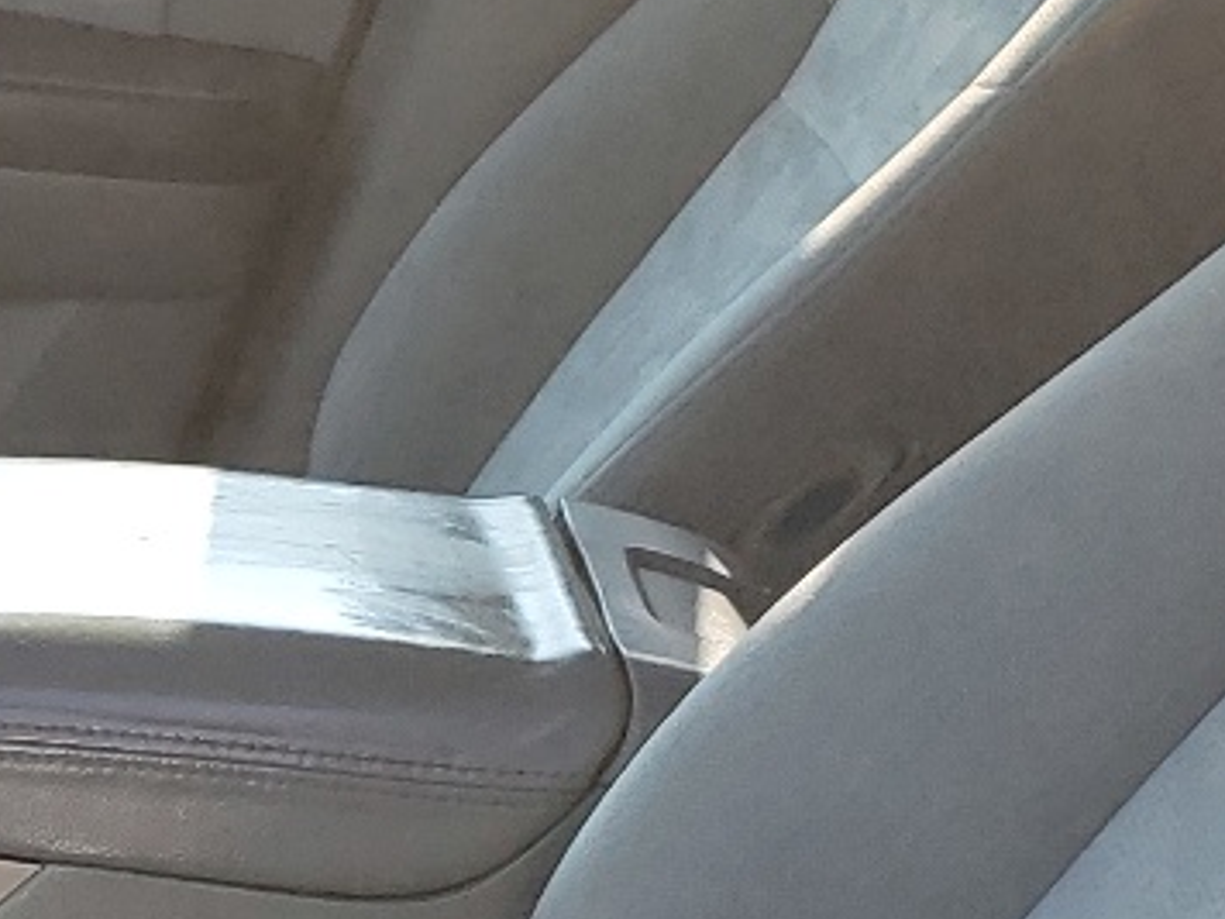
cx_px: -874
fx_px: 4140
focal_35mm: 117
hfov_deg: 15.0
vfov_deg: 12.3
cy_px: 1129
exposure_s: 1/667
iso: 50
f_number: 1.5
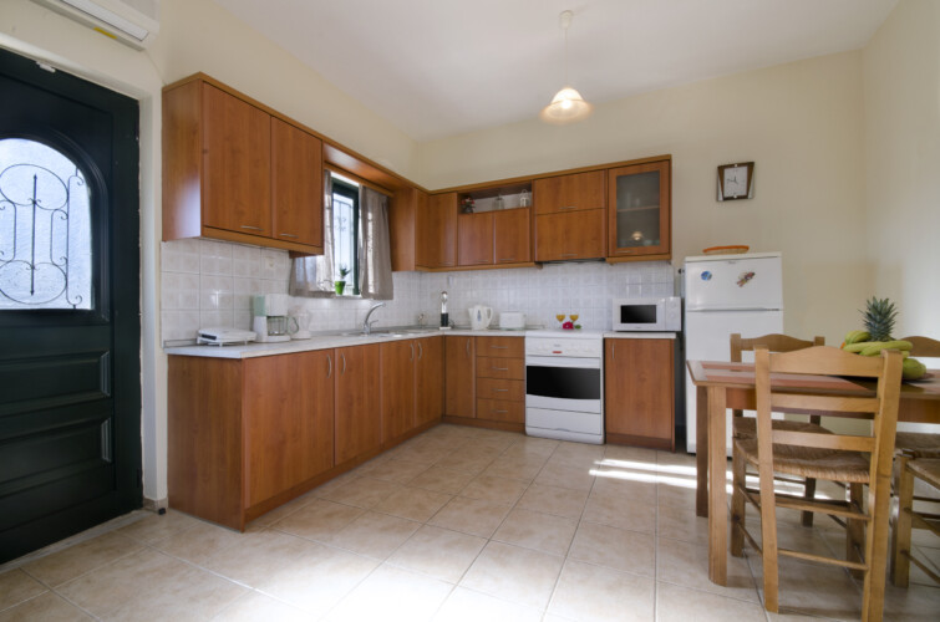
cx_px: 470
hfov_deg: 100.5
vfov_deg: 77.1
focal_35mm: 15
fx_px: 391
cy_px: 311
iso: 200
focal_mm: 10
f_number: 16
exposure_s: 1/6
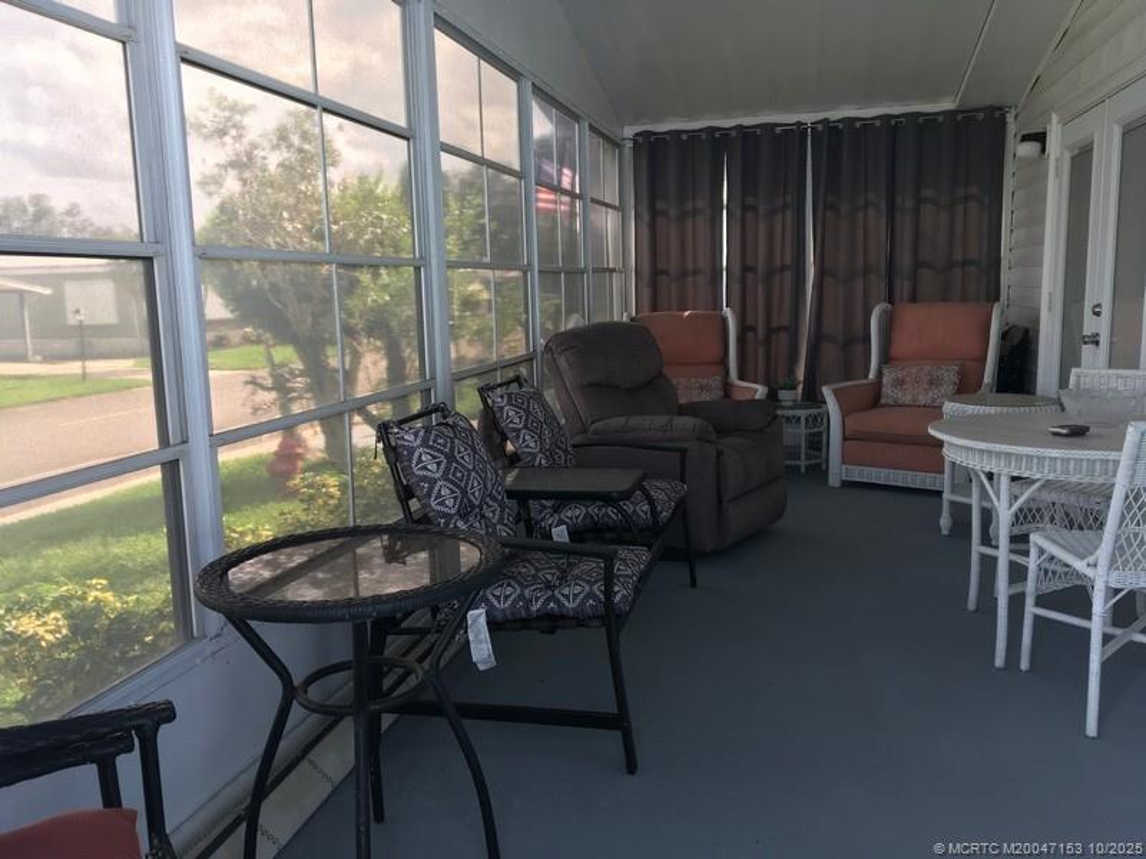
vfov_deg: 48.2
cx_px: 573
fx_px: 960
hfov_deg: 61.7
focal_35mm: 29
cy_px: 430
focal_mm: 4.15
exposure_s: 1/60
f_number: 2.2
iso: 32
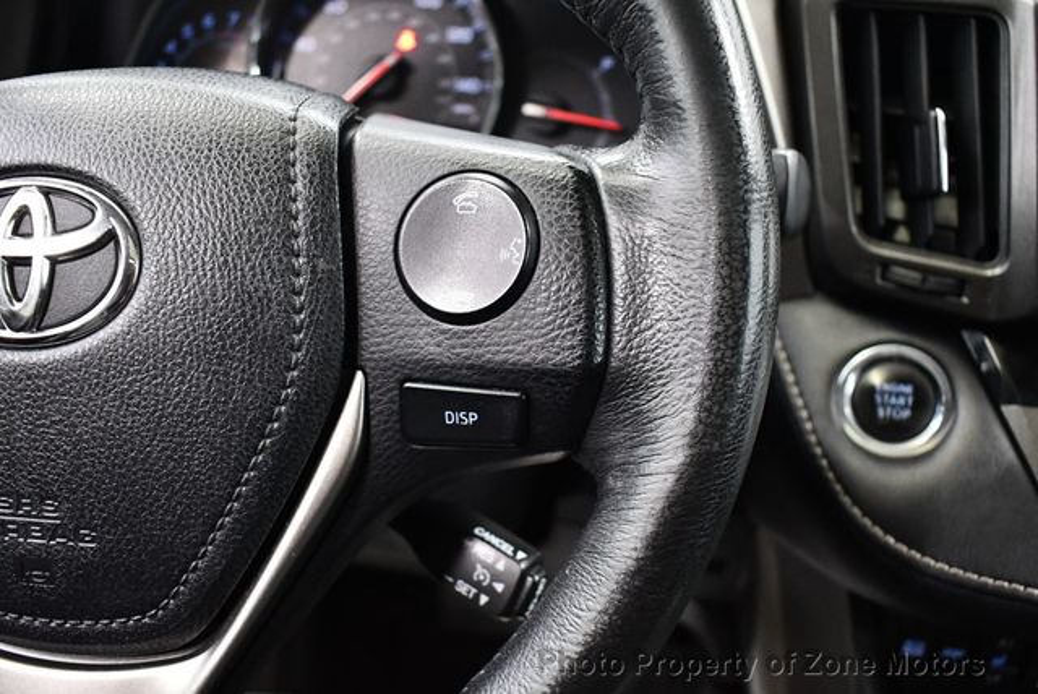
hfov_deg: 53.1
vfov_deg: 36.9
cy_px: 347
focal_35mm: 36
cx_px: 519
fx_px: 1039
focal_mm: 18
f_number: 3.5
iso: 3600
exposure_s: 1/60
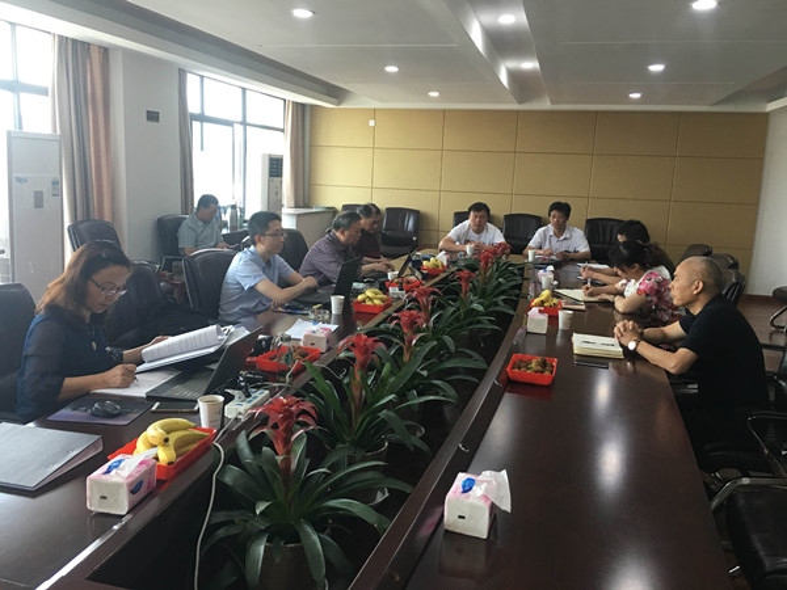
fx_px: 659
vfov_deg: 48.2
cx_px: 394
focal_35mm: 29
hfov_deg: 61.7
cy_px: 295
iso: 50
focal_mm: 4.15
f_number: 2.2
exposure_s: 1/33
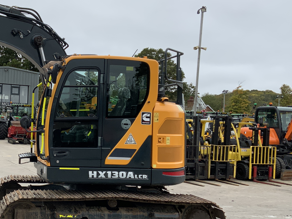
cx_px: 55
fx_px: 464
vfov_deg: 26.6
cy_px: 111
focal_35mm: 55
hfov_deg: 33.8
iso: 16
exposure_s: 1/568
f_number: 1.8
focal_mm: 3
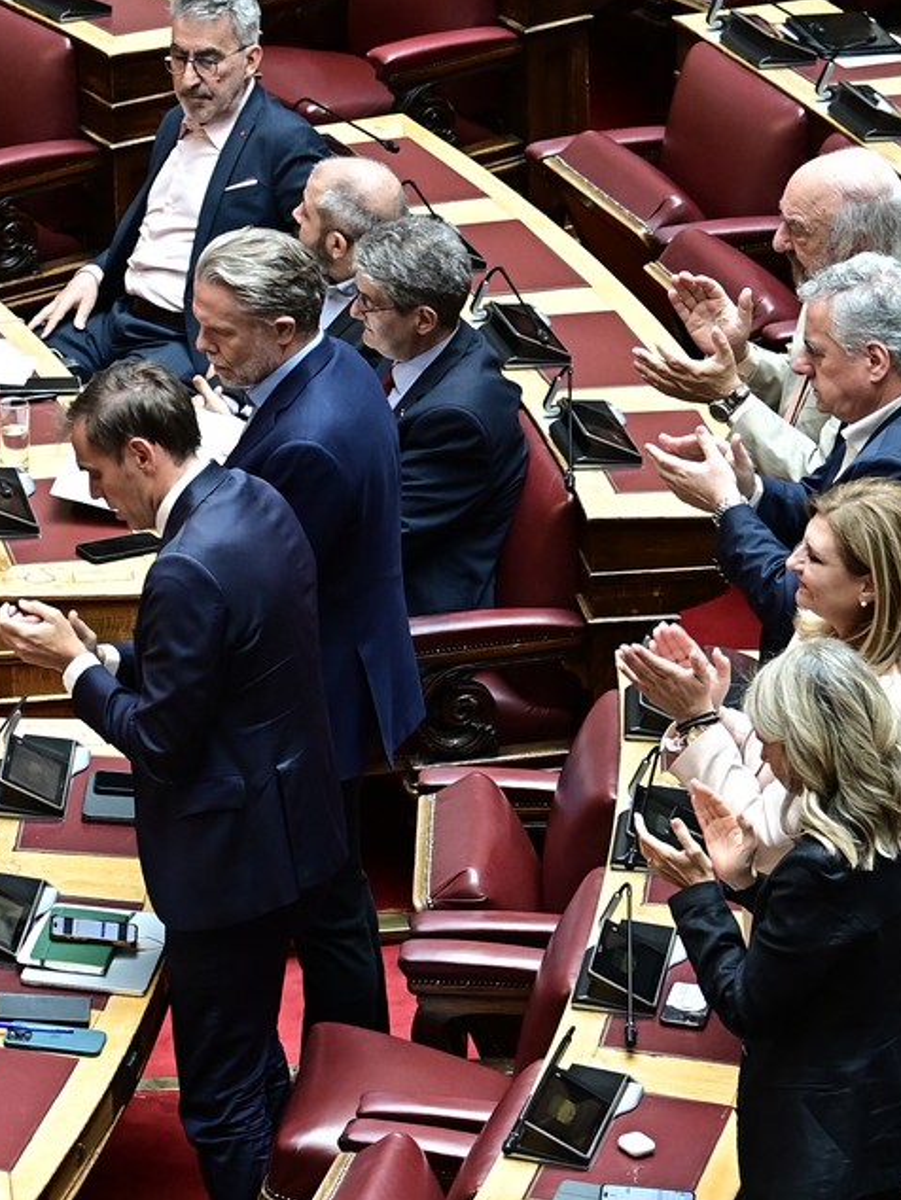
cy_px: 748
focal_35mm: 191
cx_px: 505
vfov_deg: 10.3
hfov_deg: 7.8
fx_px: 6624
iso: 800
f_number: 3.5
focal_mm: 70
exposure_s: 1/400
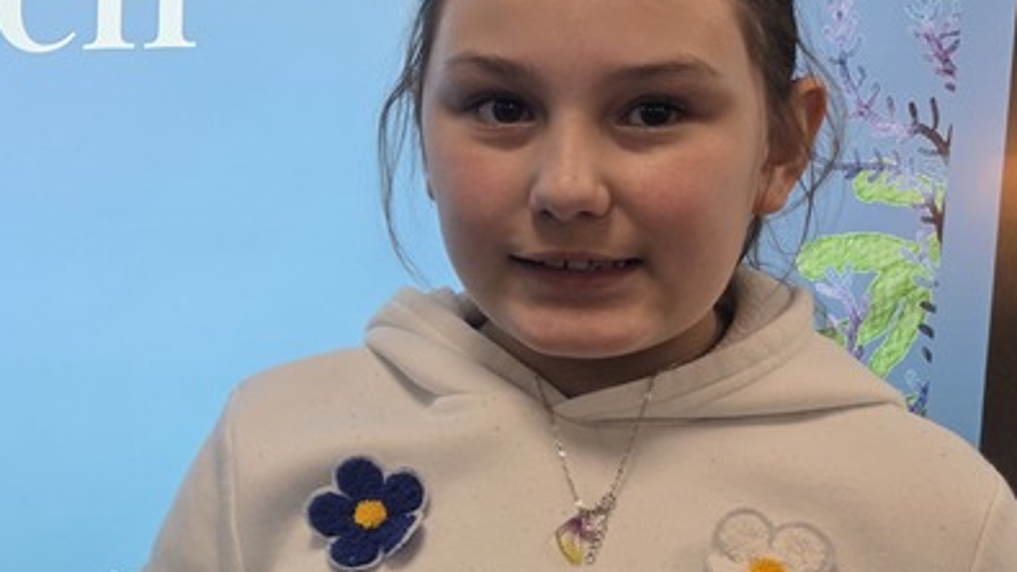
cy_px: 376
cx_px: -221
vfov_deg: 18.5
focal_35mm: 65
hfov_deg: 28.0
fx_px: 1752
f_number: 1.7
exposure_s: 1/120
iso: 100
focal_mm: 6.3
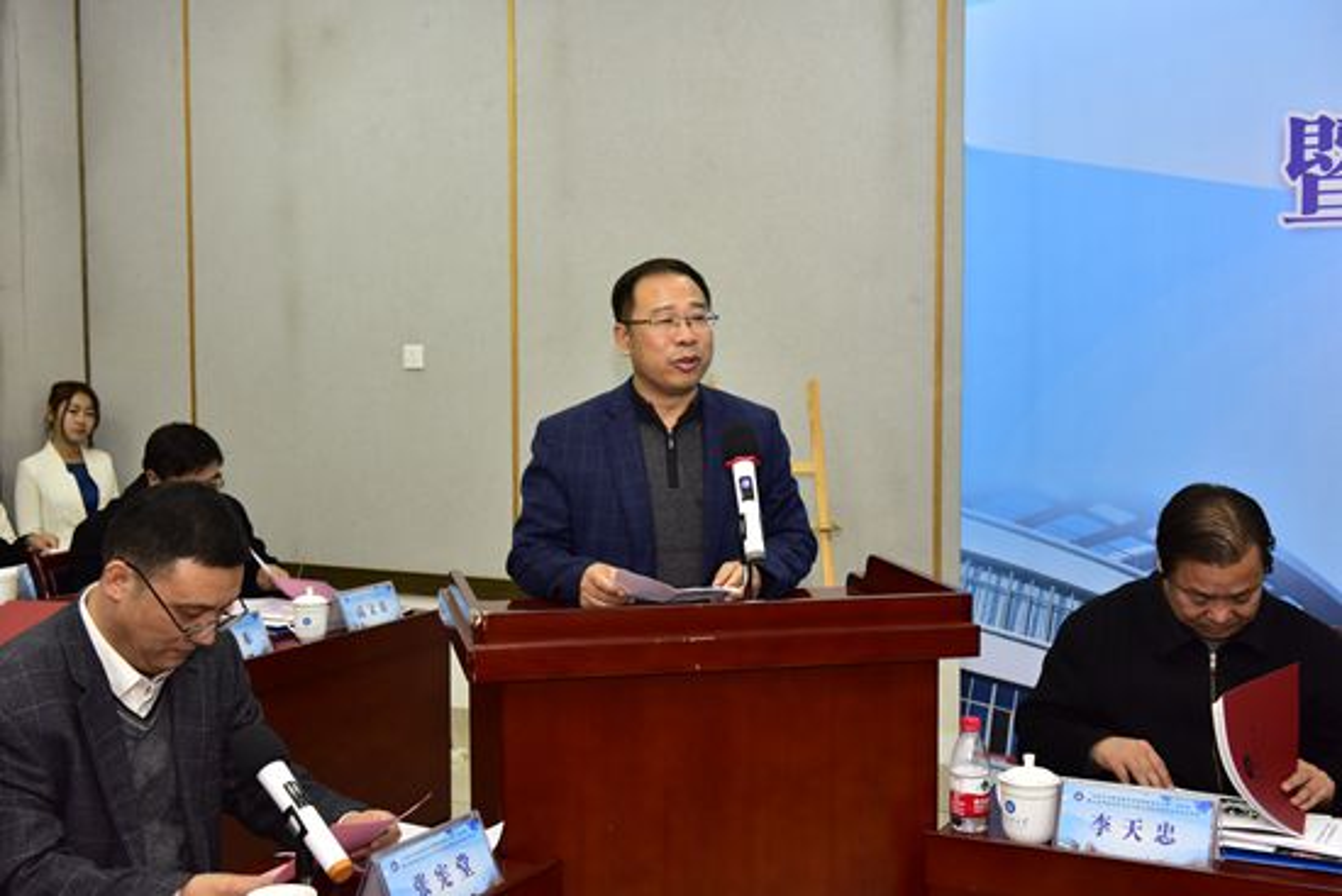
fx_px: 1678
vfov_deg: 29.9
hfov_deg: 43.6
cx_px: 671
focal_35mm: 45
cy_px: 448
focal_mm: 45
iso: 1100
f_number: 7.1
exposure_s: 1/60
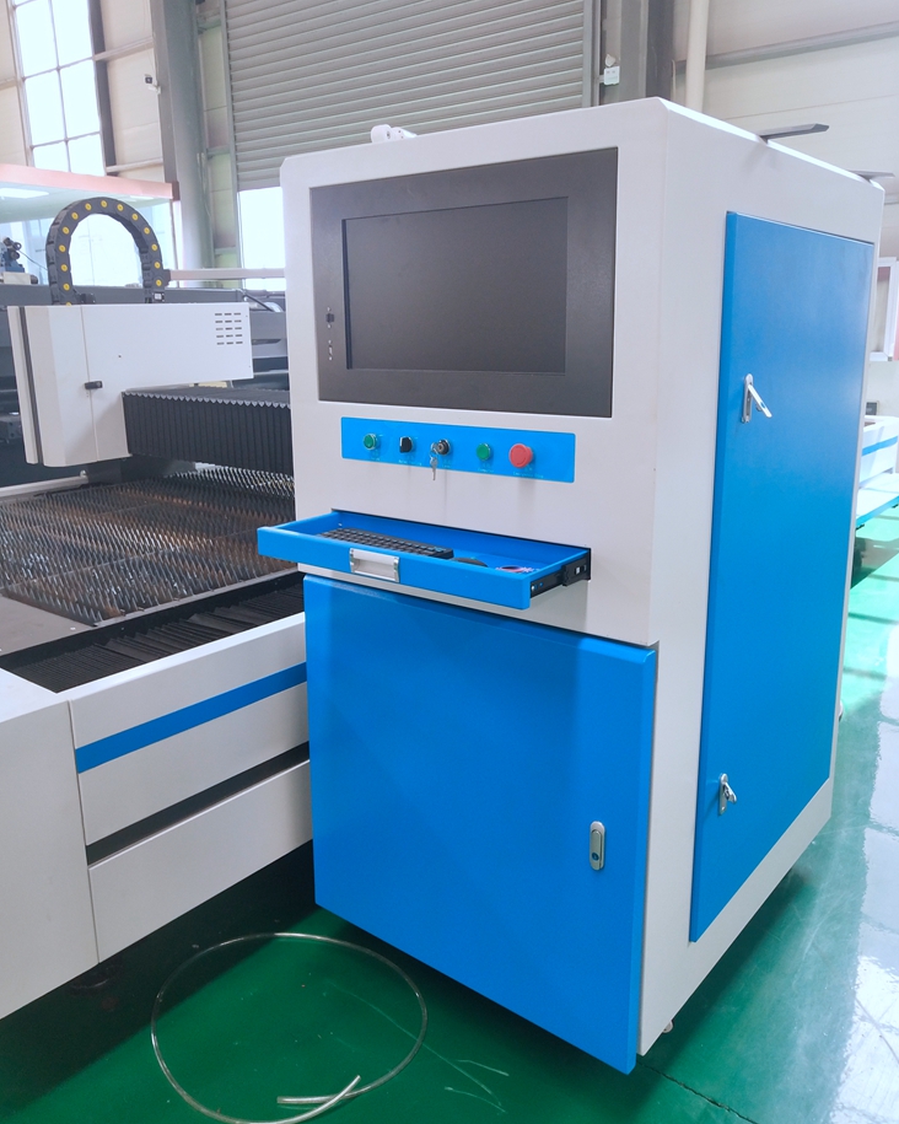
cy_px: 543
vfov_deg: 55.7
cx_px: 446
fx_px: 1064
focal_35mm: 32
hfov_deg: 45.8
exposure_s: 1/50
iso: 138
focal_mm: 3.95
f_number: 1.8
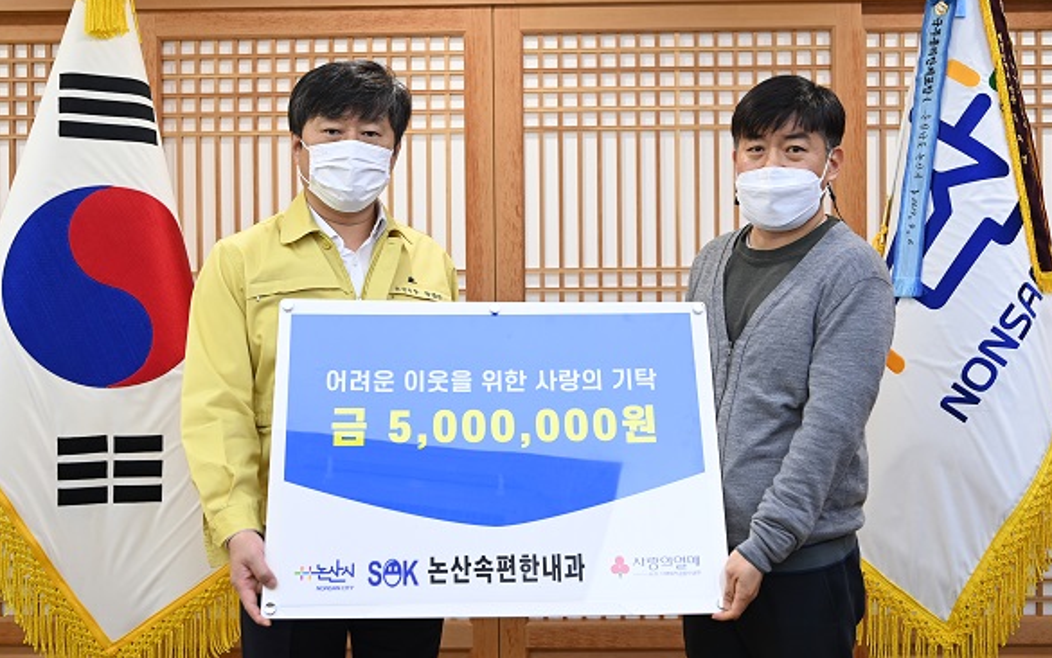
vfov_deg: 27.4
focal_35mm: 47
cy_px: 302
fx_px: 1348
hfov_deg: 42.6
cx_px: 538
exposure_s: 1/125
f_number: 4
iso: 1000
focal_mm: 45
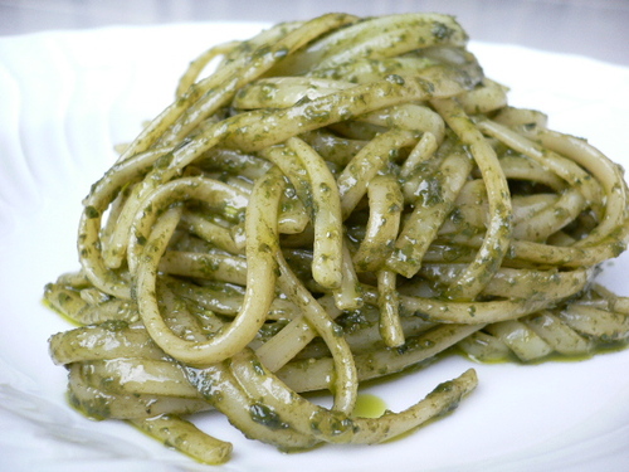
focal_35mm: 35
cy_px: 236
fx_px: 636
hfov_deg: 52.6
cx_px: 314
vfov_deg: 40.7
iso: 100
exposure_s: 1/60
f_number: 2.8
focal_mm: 5.8
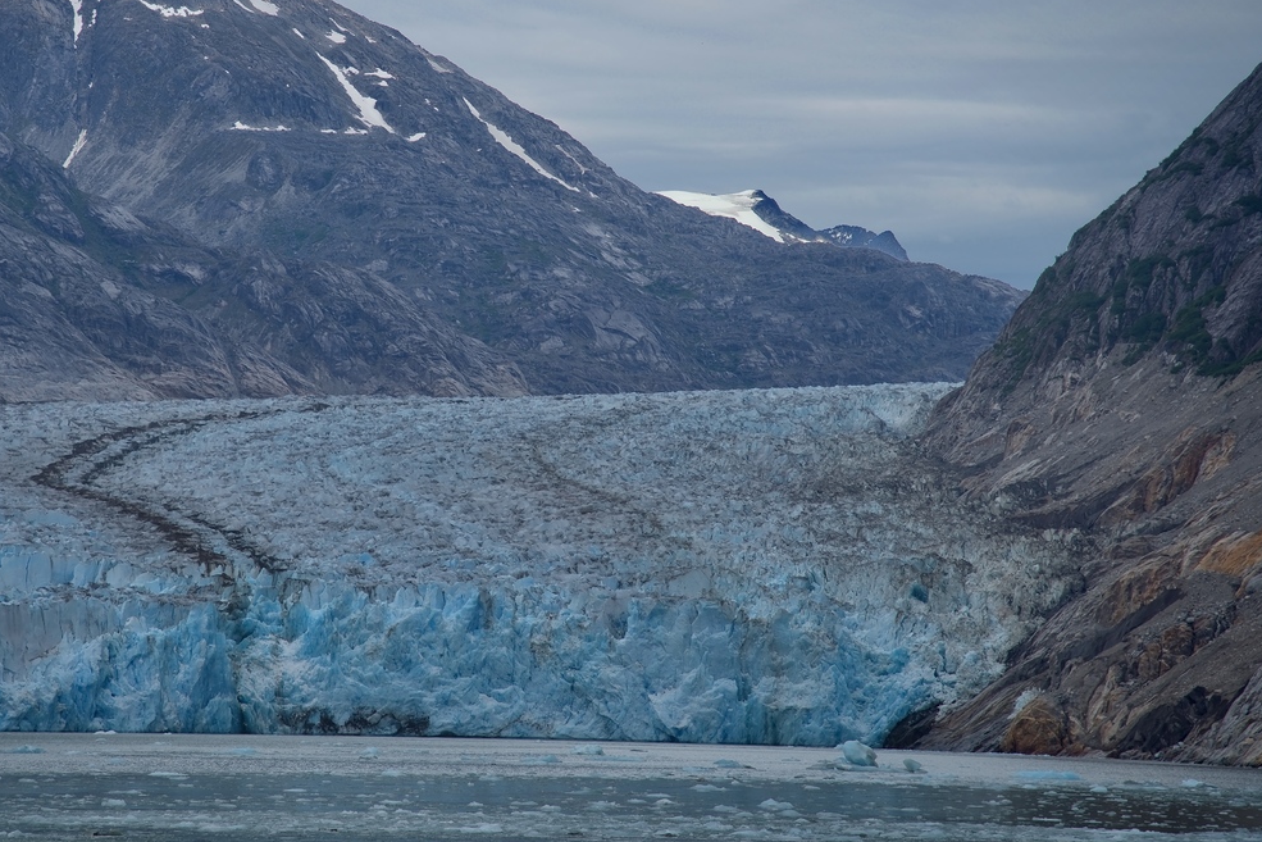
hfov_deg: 13.2
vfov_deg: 8.8
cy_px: 331
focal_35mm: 156
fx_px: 5469
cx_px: 479
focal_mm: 120
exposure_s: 1/250
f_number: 6.3
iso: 100
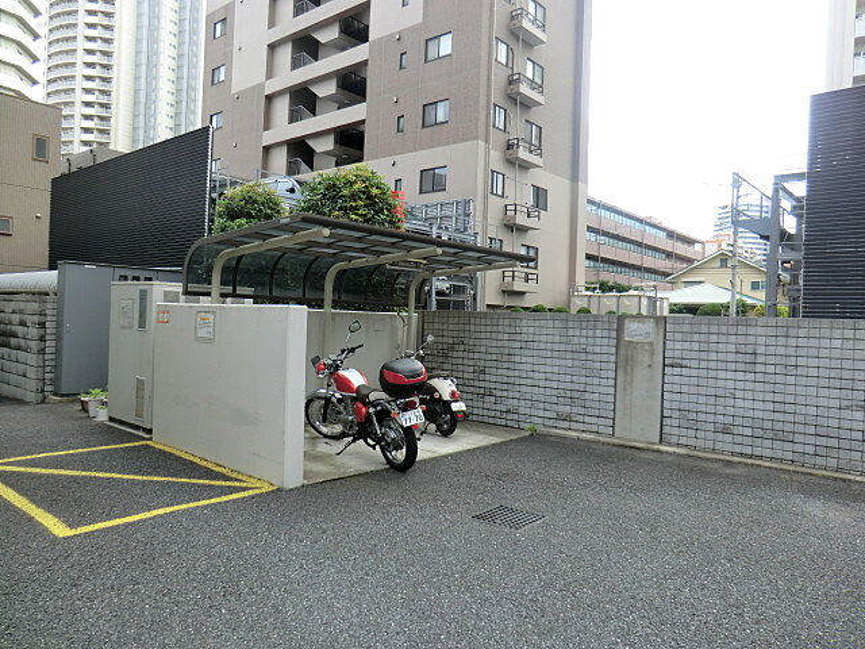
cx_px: 432
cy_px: 324
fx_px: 600
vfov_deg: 56.8
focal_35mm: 24
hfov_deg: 71.6
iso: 80
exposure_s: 1/160
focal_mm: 4.3
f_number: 3.2
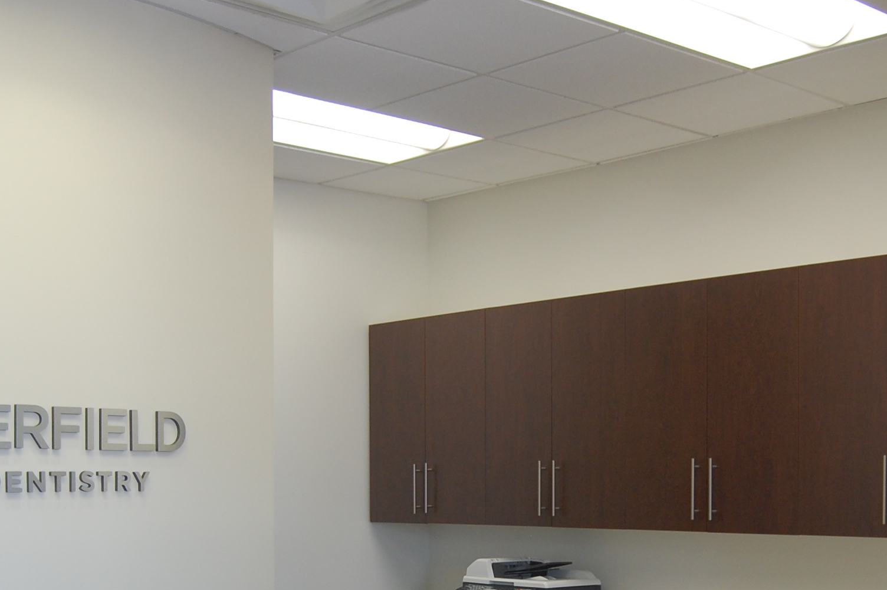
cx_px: 439
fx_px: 1329
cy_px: 540
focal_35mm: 54
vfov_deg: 24.3
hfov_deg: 36.9
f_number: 4
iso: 400
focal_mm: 18
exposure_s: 1/60
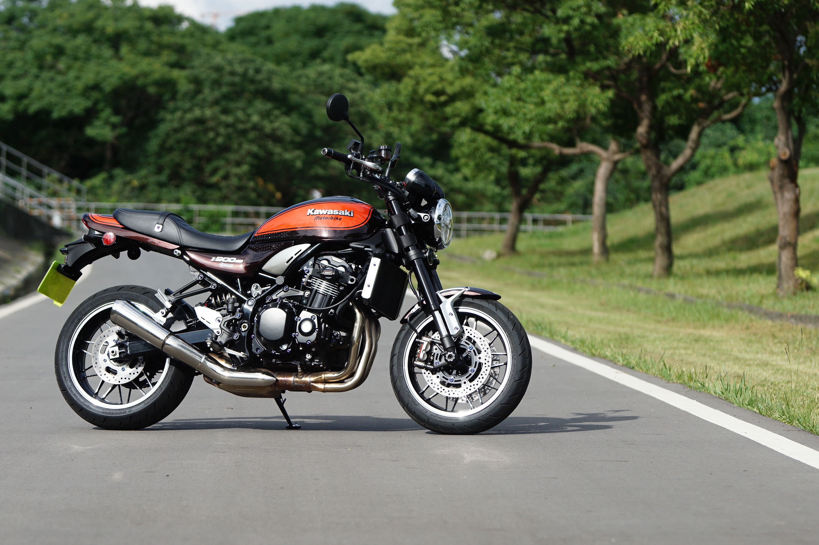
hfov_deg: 11.4
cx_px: 410
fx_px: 4091
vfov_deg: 7.6
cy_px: 272
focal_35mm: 180
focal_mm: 120
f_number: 4
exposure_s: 1/800
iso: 100
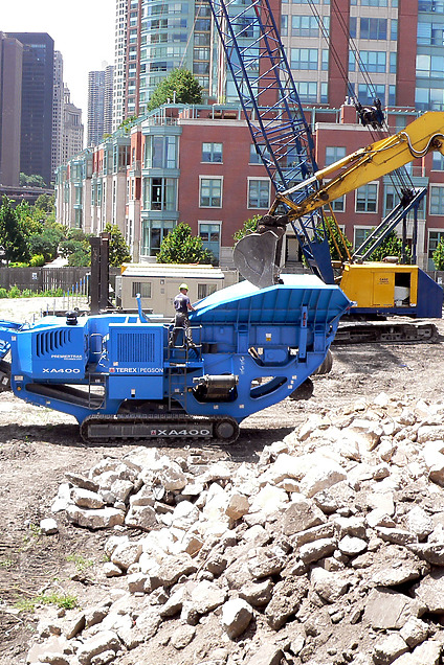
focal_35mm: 53
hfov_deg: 25.4
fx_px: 980
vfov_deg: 37.5
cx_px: 152
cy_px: 319
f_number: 4
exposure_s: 1/200
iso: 80
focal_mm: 6
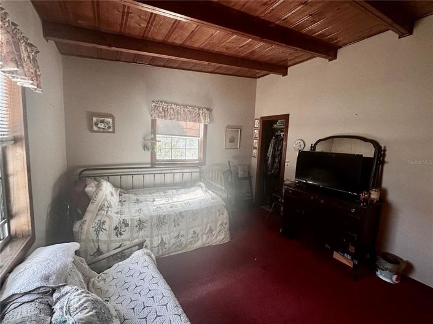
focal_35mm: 14
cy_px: 162
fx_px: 175
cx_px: 216
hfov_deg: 102.1
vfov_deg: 85.6
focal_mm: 2.22
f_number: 2.2
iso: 125
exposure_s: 1/120
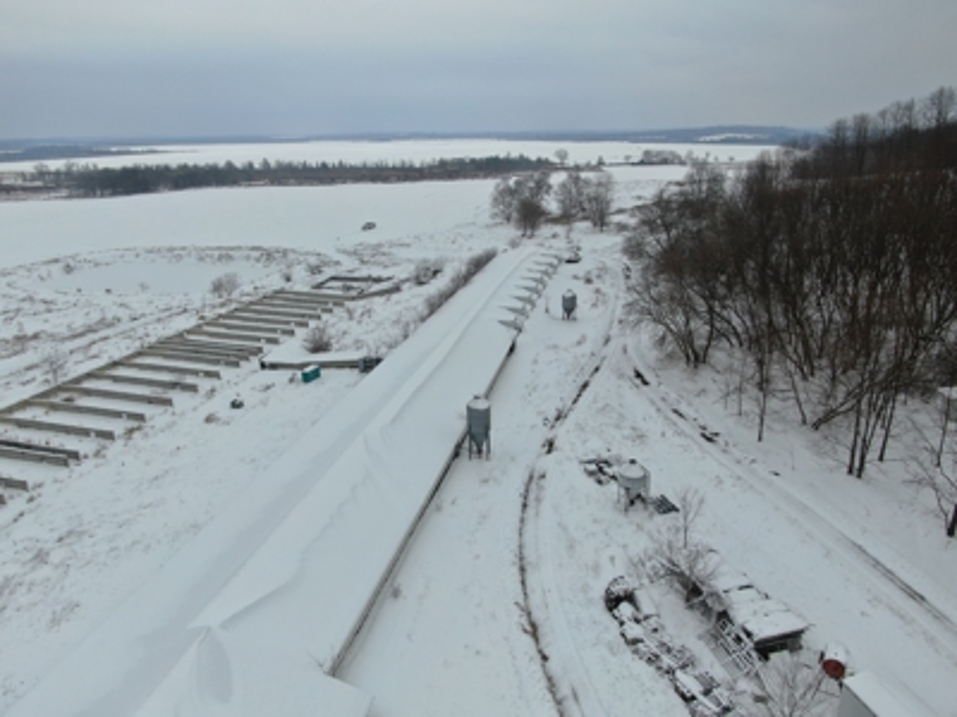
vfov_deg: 56.8
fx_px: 664
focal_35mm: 24
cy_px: 358
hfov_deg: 71.6
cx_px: 478
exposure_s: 1/640
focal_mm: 4.39
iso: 100
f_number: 2.8
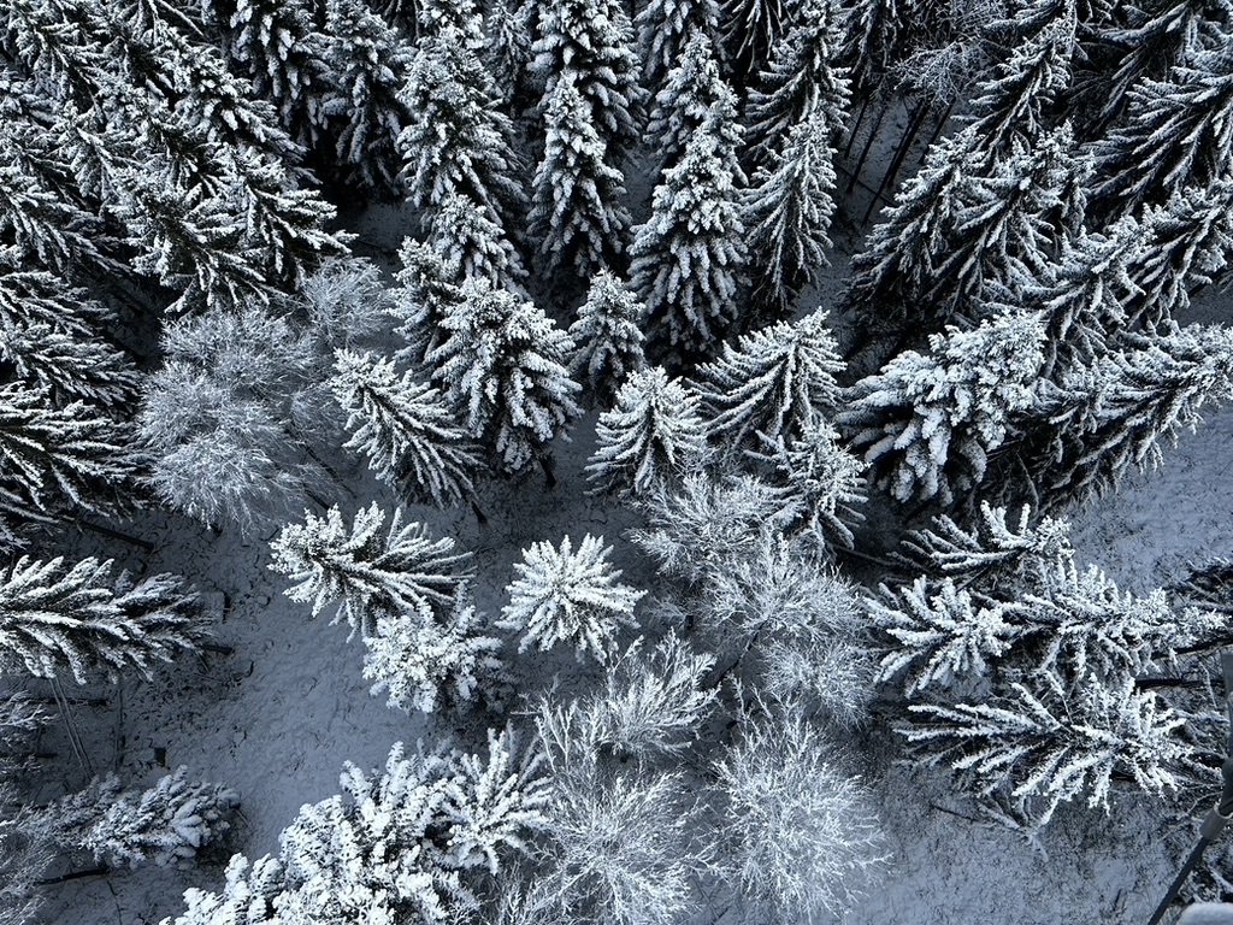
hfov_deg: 67.3
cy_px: 462
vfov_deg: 53.1
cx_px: 616
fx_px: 926
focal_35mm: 26
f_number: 1.5
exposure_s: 1/1159
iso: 50
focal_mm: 5.7
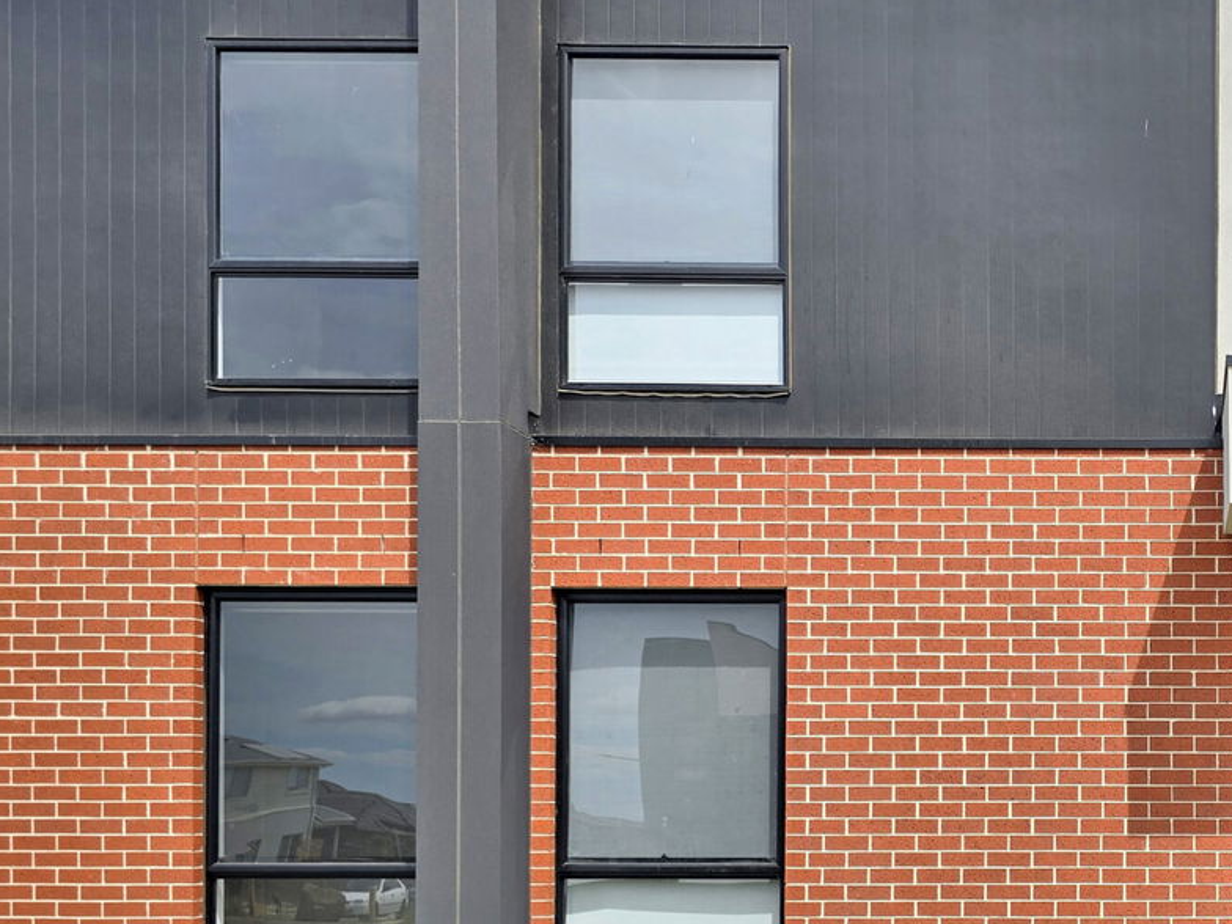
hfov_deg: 39.0
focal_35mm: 44
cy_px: 491
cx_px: 1174
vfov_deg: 32.9
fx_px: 1566
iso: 12
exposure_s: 1/981
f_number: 1.7
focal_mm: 6.3
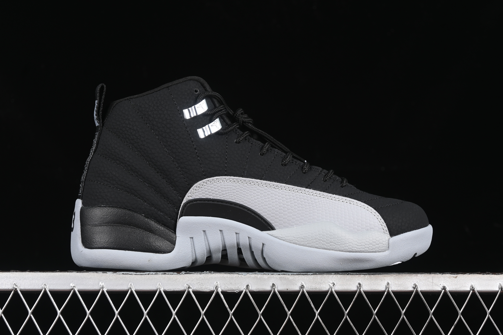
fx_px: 1062
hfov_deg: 26.6
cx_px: 251
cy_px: 167
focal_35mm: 76
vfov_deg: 18.0
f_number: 6.3
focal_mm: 50
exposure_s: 1/60
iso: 160
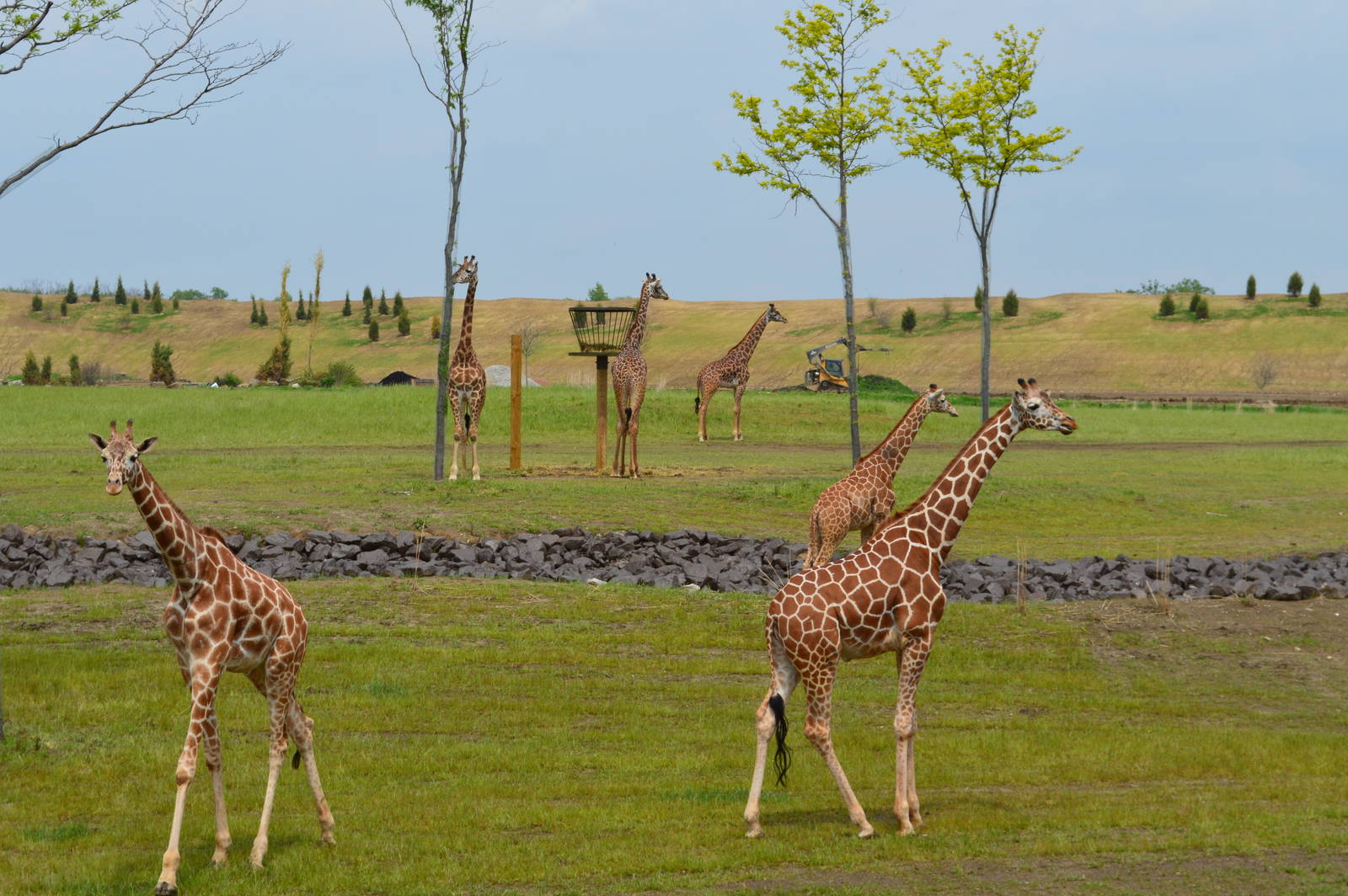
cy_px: 448
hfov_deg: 24.6
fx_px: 3087
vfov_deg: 16.5
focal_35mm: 82
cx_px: 674
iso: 320
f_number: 11
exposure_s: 1/500
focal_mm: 55
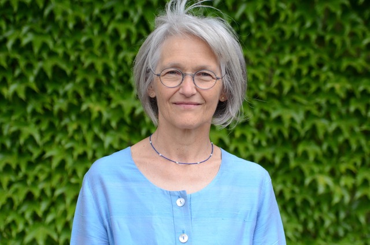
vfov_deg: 15.1
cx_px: 185
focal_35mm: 90
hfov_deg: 22.7
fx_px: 923
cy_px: 122
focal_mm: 60
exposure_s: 1/4000
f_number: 2.8
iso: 1000
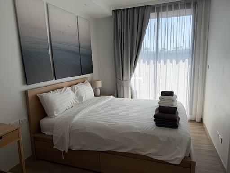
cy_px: 86
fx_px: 159
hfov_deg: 71.6
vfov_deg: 56.8
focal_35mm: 24
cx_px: 115
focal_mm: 6.76
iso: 80
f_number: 1.78
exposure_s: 1/607
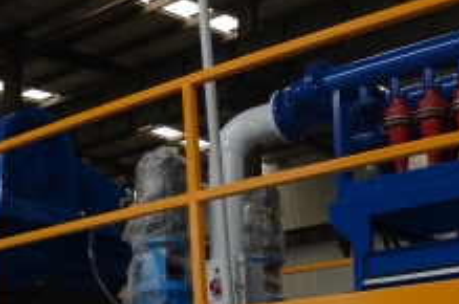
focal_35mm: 74
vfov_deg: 17.8
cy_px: 322
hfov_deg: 27.4
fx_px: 941
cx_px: 207
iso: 100
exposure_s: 1/15
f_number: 3.5
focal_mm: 18
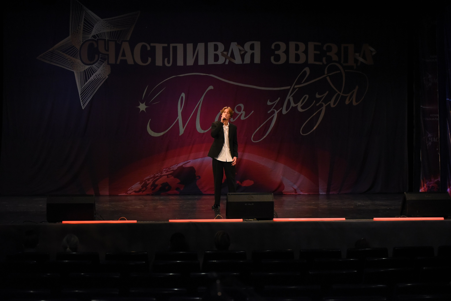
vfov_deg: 19.5
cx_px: 226
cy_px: 150
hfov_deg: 28.8
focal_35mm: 70
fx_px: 877
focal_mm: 70
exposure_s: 1/640
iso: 5000
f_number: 3.5
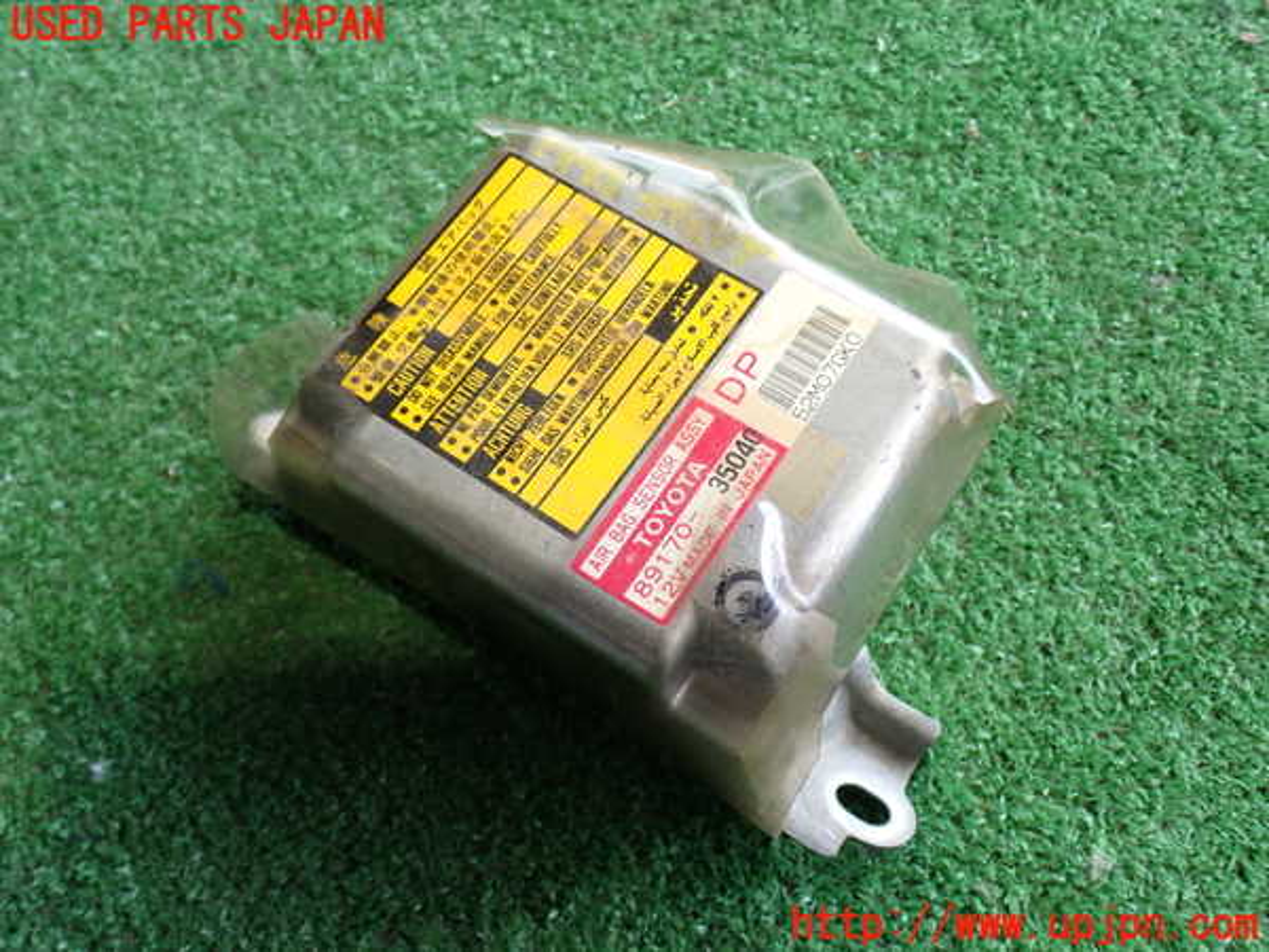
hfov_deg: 49.0
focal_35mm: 38
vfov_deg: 37.7
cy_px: 476
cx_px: 634
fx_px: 1393
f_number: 2.7
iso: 200
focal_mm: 6.83
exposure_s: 1/60
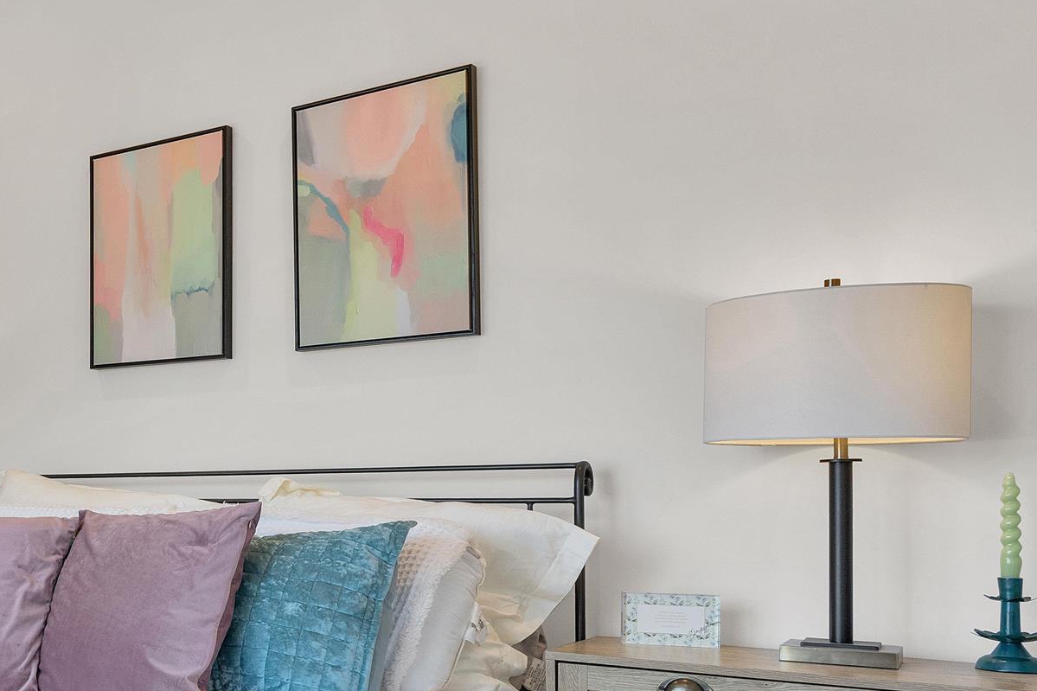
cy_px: 489
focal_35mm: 42
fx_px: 1218
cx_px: -234
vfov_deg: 31.3
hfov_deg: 35.3
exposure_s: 1/25
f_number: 9
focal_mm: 16.5
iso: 320
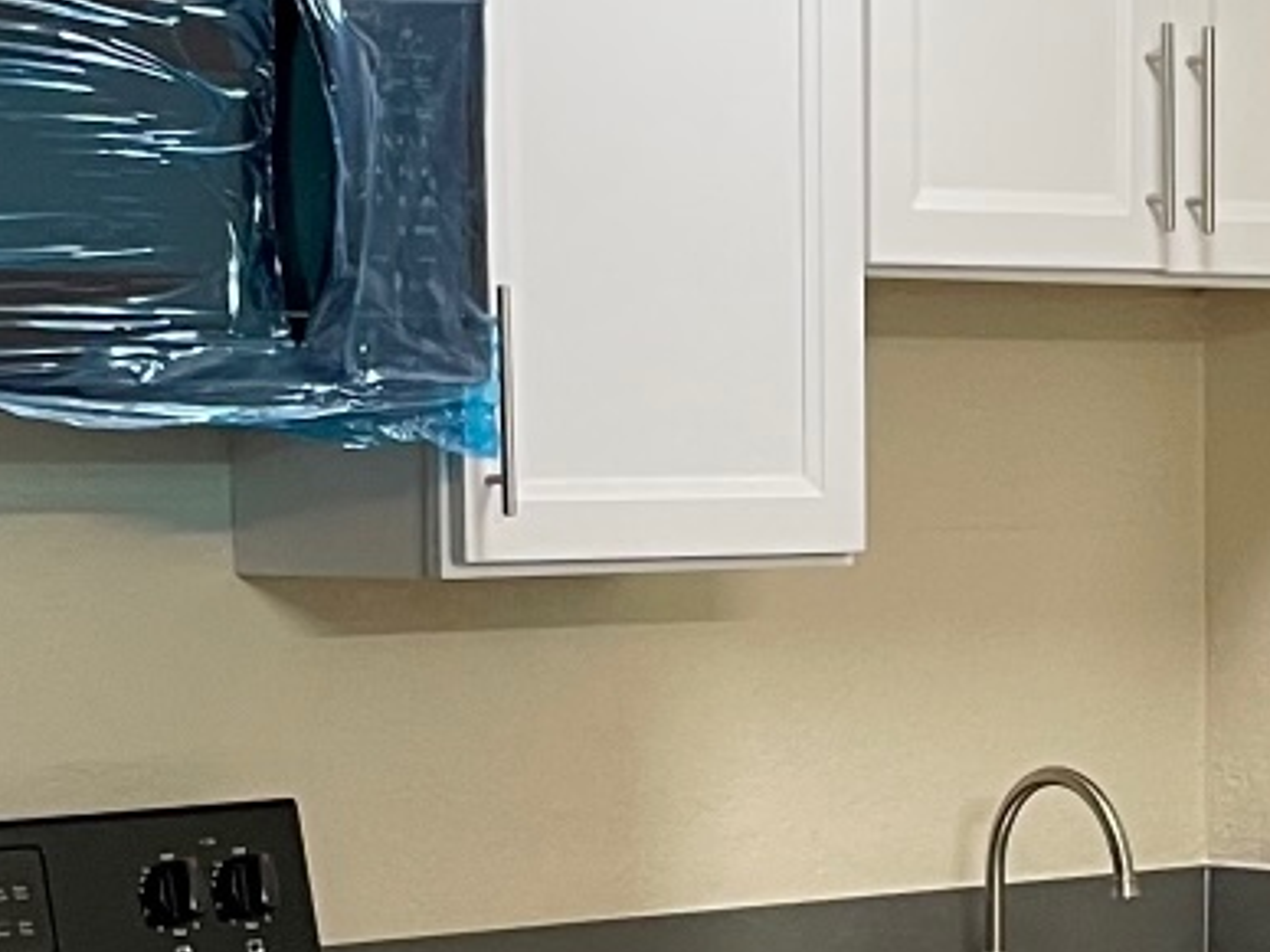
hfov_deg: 14.6
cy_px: 972
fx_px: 4953
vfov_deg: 10.9
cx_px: 776
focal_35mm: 135
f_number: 1.6
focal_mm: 4.2
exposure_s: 1/60
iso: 80
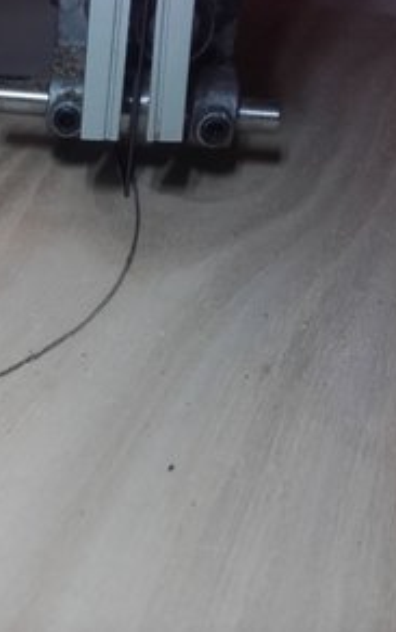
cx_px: 9
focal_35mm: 45
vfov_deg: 44.3
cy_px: 312
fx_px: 776
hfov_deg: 27.2
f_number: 2.2
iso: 80
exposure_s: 1/100
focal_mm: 3.31
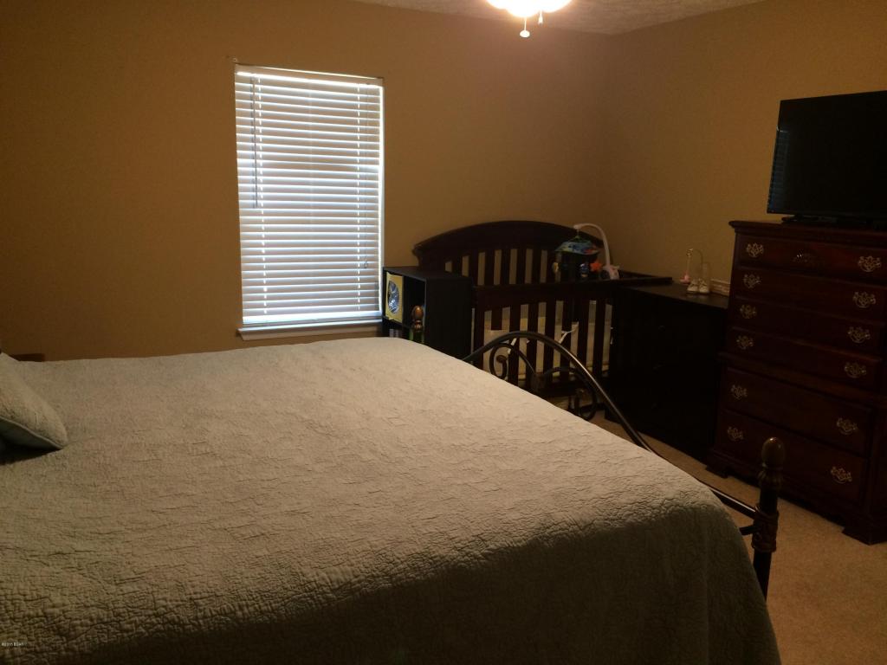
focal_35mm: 29
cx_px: 444
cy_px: 332
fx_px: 743
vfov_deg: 48.2
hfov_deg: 61.7
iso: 160
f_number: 2.2
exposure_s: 1/30
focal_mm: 4.15
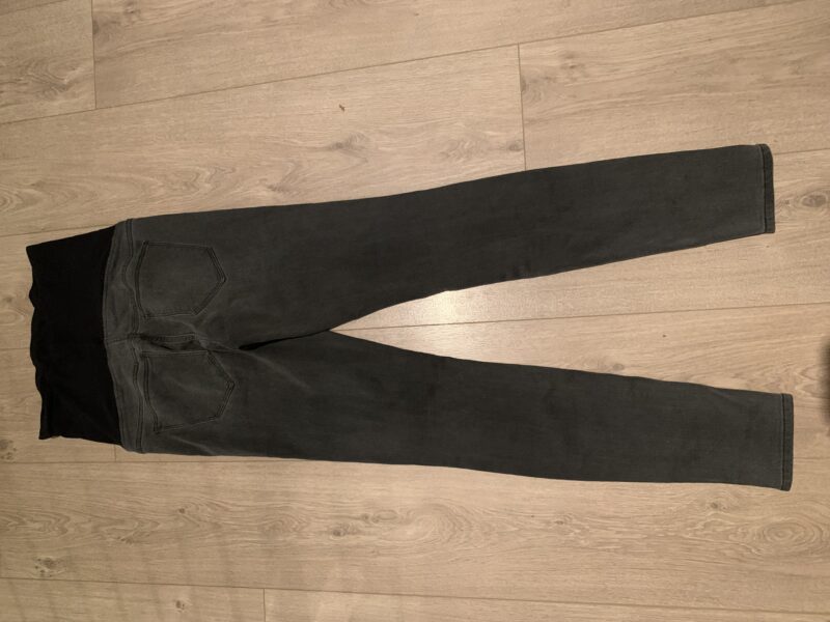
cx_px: 415
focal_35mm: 26
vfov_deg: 53.1
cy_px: 311
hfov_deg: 67.3
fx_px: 623
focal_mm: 4.25
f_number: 1.8
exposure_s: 1/25
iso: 400
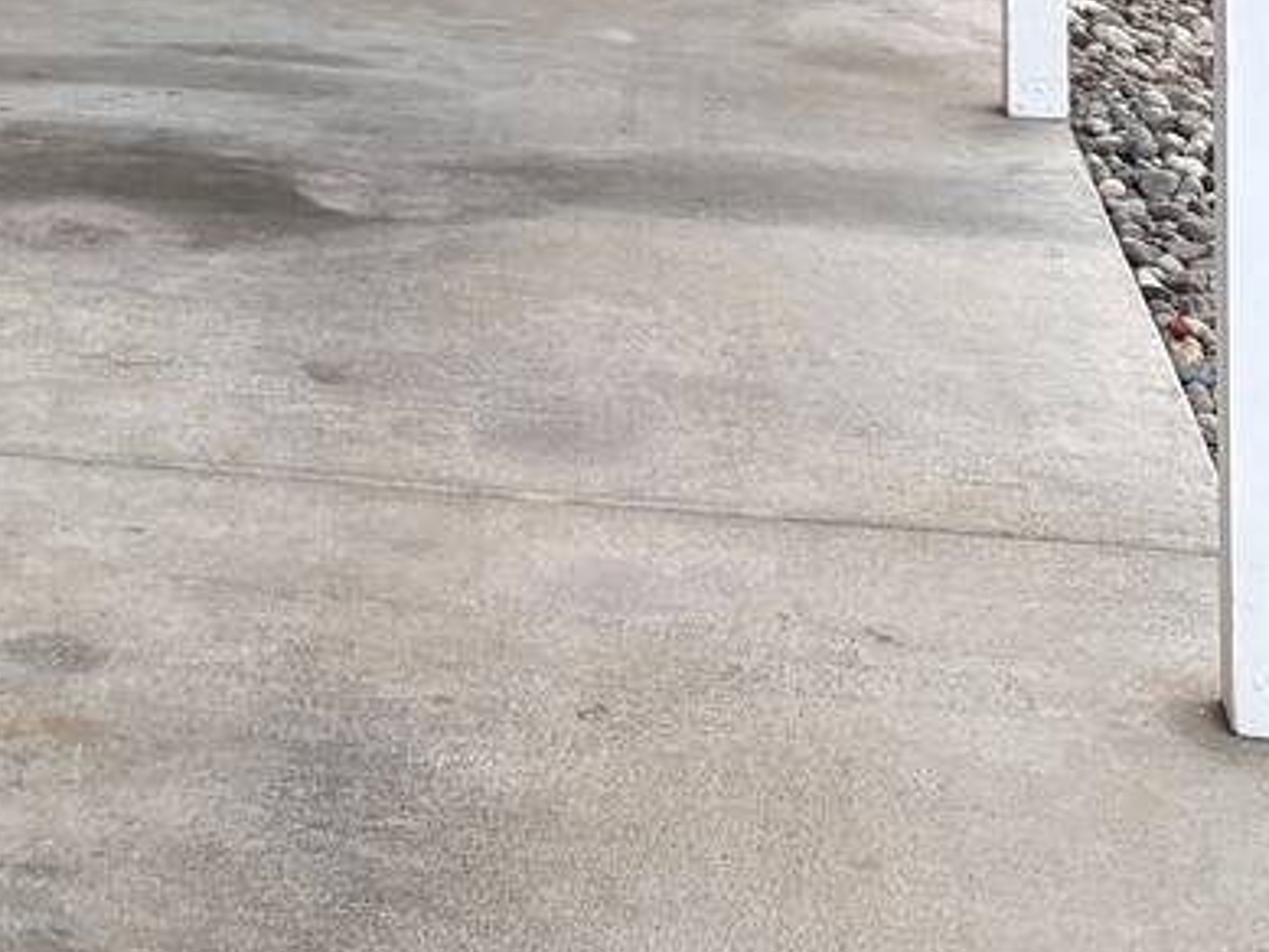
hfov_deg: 17.6
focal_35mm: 107
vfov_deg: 12.4
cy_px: -874
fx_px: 3924
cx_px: -209
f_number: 1.6
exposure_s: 1/231
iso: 100
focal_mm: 5.96
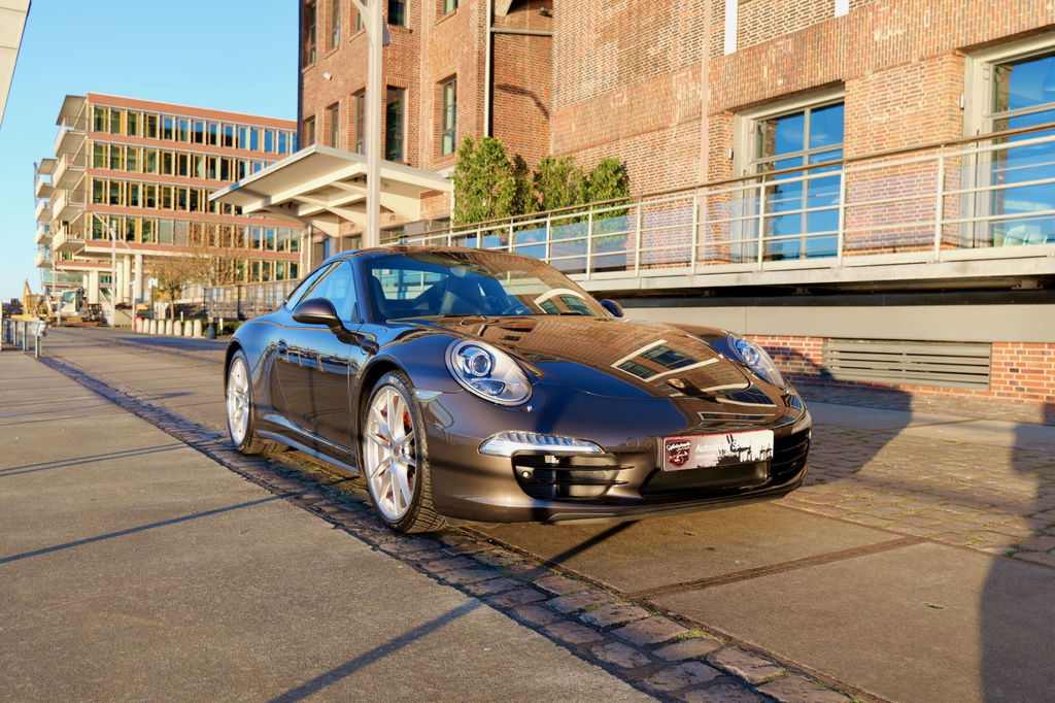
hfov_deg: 60.3
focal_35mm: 31
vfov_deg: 42.3
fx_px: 908
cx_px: 528
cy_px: 352
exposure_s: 1/125
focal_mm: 31
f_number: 4.5
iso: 100
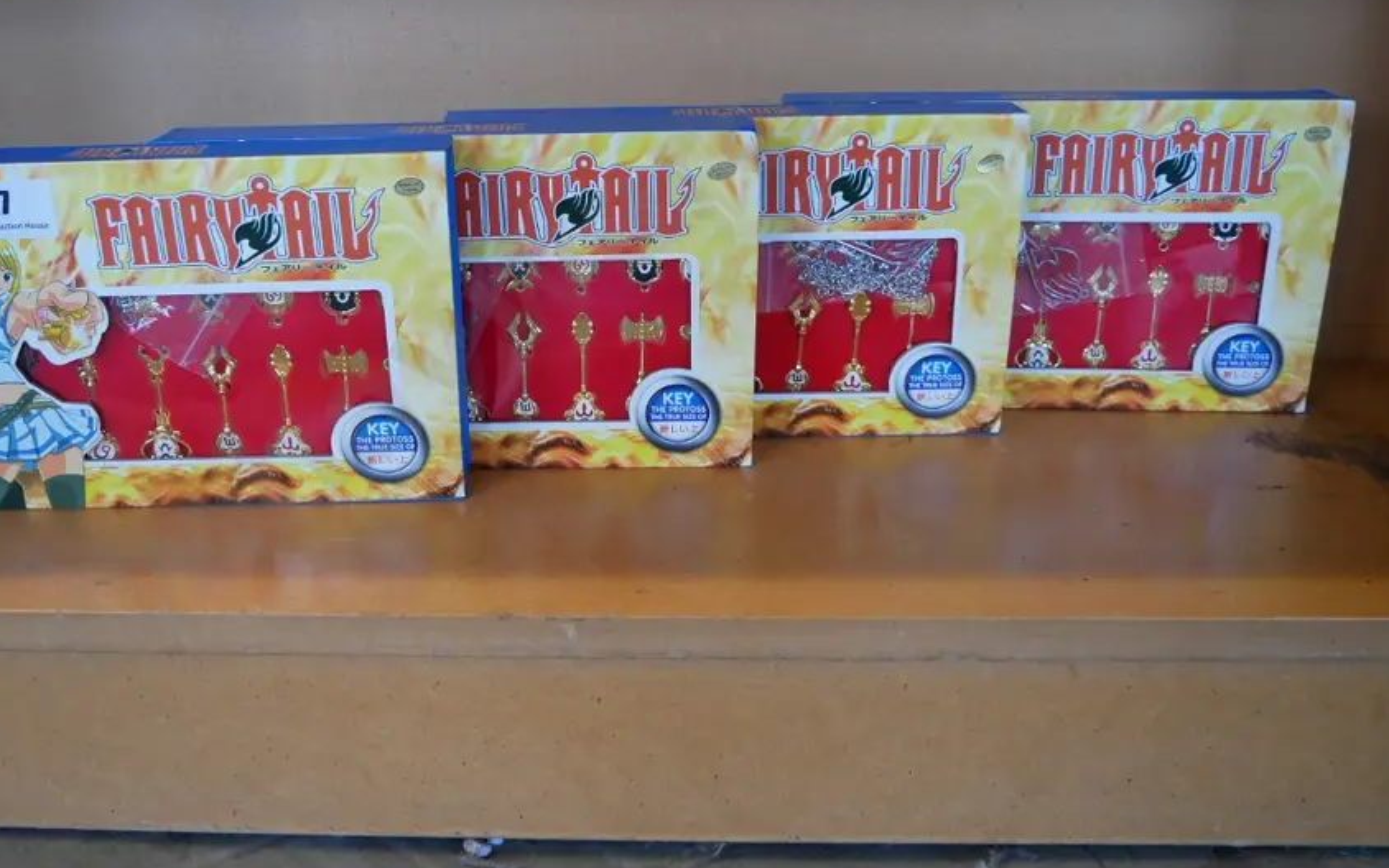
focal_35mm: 36
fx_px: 1363
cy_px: 266
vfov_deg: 34.9
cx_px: 566
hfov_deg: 53.7
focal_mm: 14
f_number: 3.6
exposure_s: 1/60
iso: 800
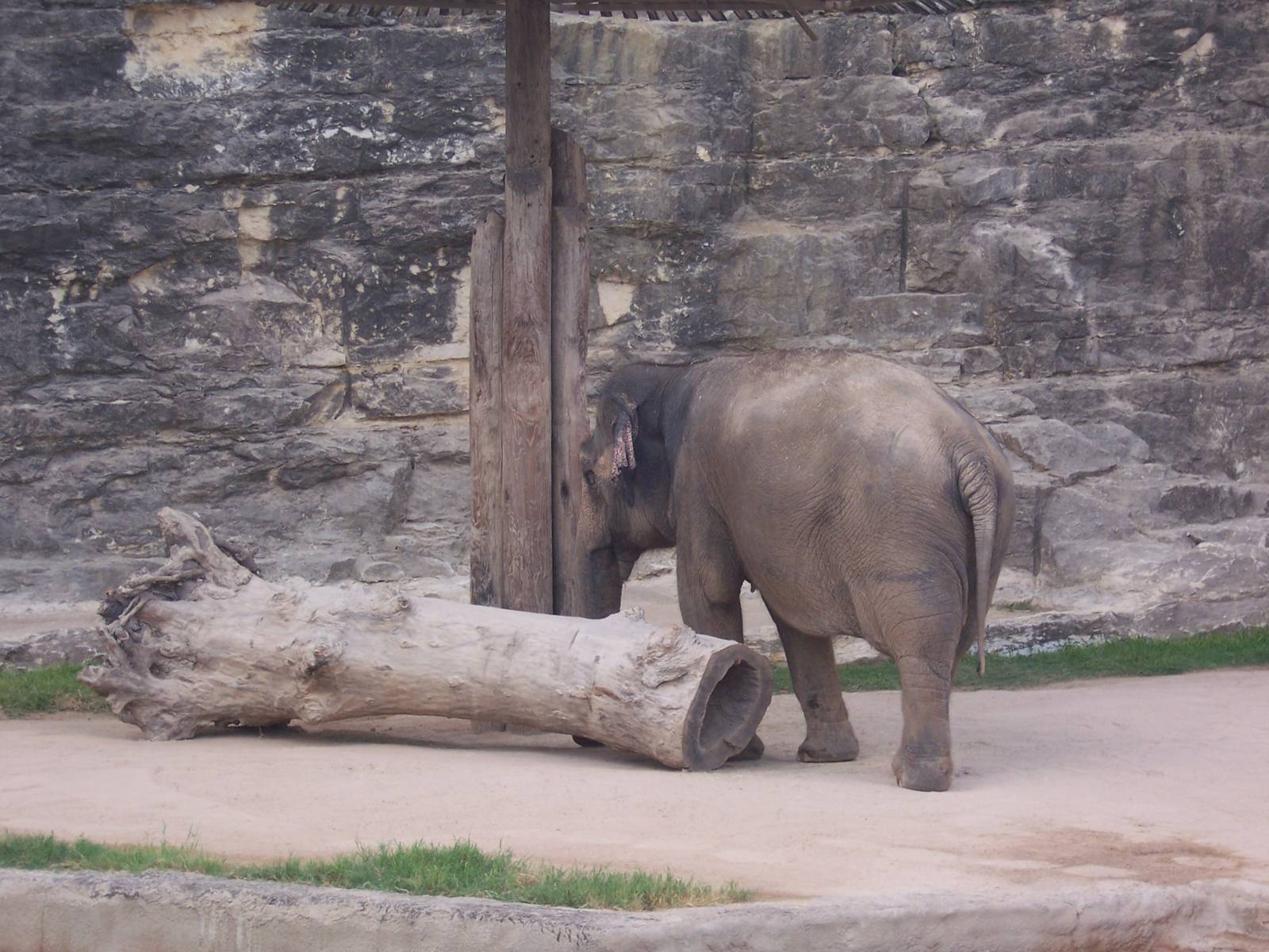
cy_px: 476
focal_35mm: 108
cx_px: 634
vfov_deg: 13.7
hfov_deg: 18.2
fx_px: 3959
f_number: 5.6
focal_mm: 18
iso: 80
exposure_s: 1/125
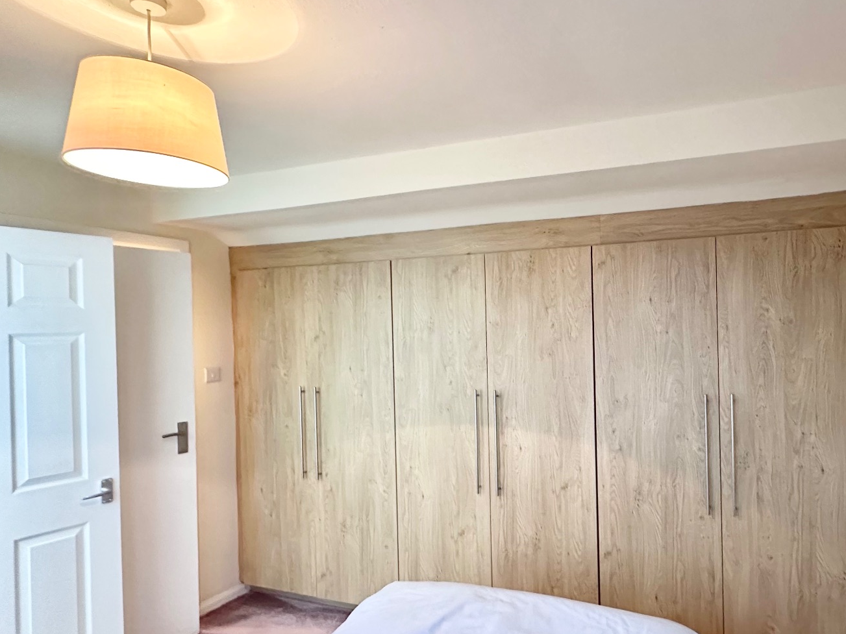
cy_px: 334
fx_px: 538
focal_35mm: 22
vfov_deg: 61.0
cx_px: 560
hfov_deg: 74.2
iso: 500
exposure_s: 1/50
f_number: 2.2
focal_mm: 2.22
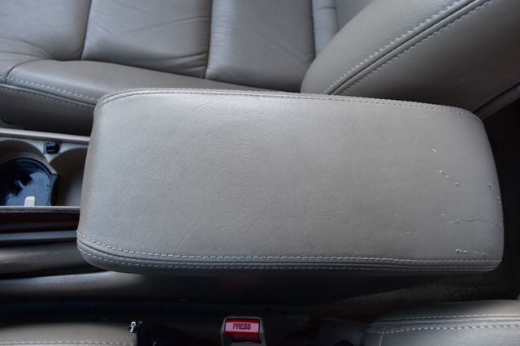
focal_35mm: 27
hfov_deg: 67.4
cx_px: 260
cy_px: 173
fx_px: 390
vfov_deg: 47.9
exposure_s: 1/25
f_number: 7.1
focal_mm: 18
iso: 400
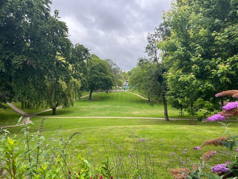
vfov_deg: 53.1
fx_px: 179
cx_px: 119
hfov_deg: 67.3
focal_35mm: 26
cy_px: 90
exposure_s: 1/975
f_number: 1.6
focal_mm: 5.1
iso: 50
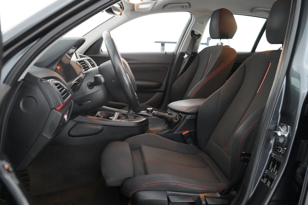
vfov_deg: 46.4
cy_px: 102
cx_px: 154
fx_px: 240
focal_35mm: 28
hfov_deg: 65.5
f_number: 3.5
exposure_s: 1/80
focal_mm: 28
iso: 12800
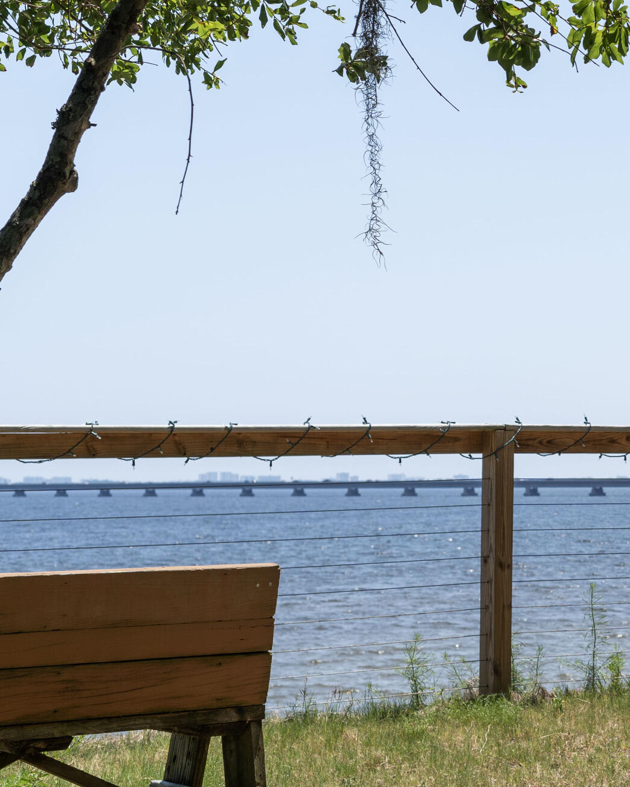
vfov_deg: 17.8
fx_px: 2516
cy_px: 391
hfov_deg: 13.7
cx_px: 847
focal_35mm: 108
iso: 100
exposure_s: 1/320
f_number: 7.1
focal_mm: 50
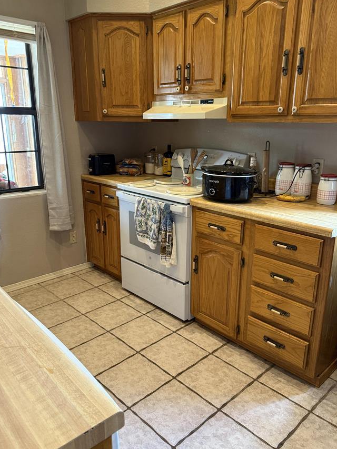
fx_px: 350
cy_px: 230
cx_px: 177
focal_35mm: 27
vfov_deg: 65.3
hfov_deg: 51.3
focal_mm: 6.76
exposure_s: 1/60
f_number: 1.78
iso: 320
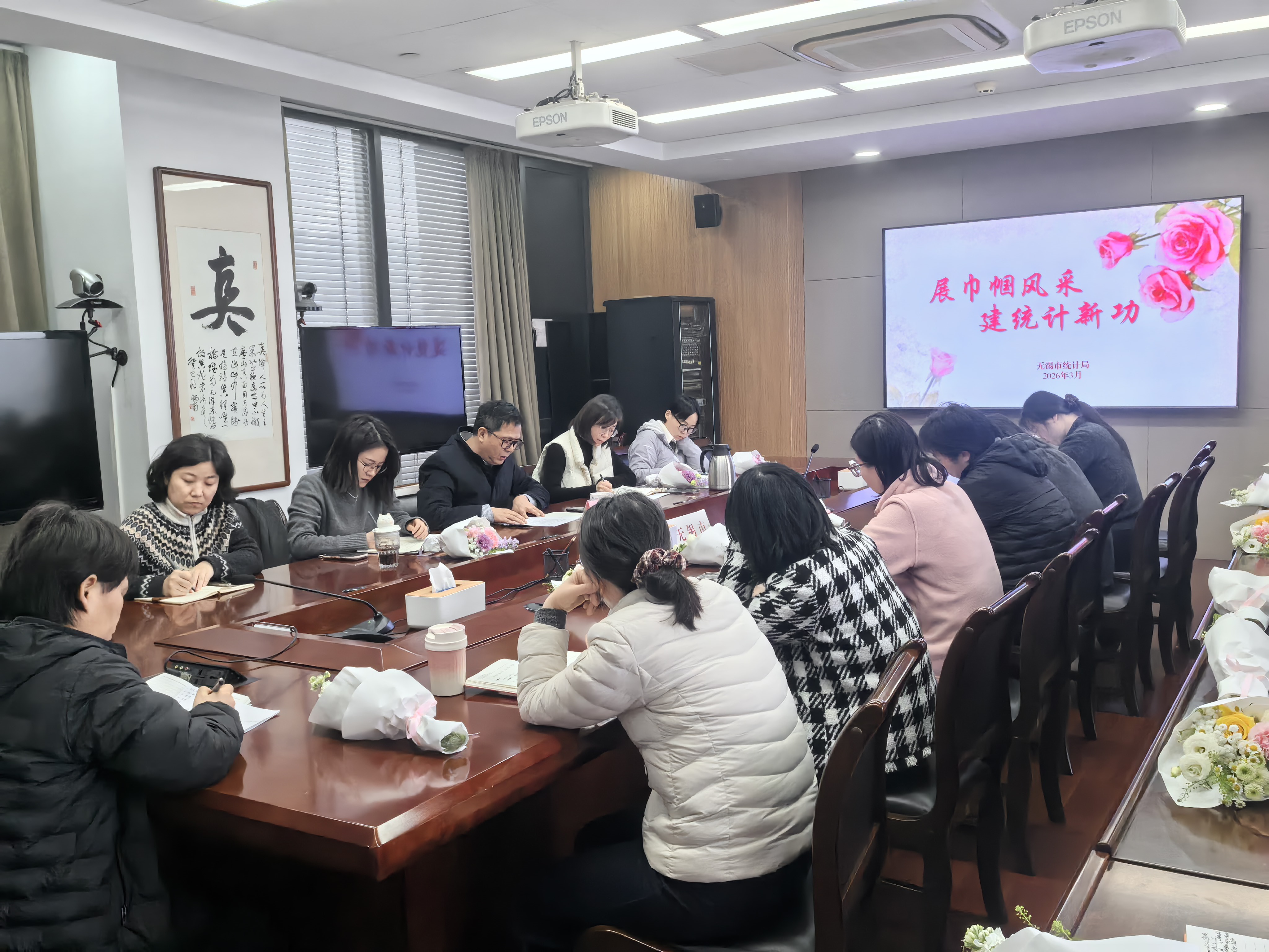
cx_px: 634
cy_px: 476
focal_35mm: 32
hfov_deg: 56.8
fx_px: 1173
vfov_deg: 44.2
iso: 400
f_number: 4
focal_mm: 5.75
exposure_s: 1/100
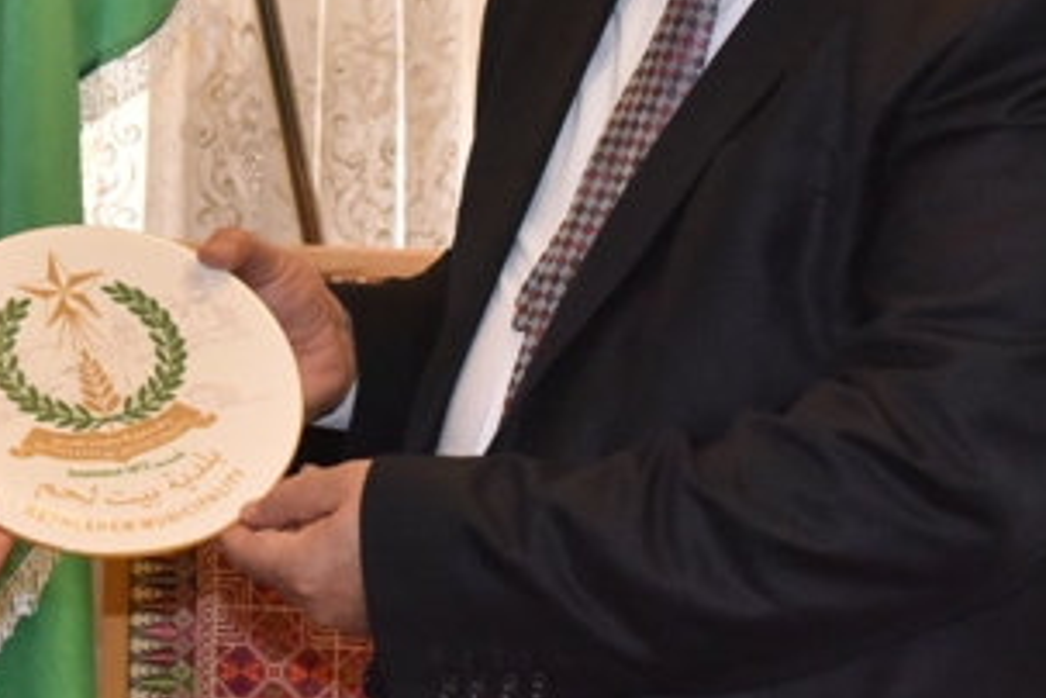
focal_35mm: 169
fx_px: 4910
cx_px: 200
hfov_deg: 12.1
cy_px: -105
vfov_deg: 8.1
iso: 3200
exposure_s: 1/250
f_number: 9
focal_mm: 50
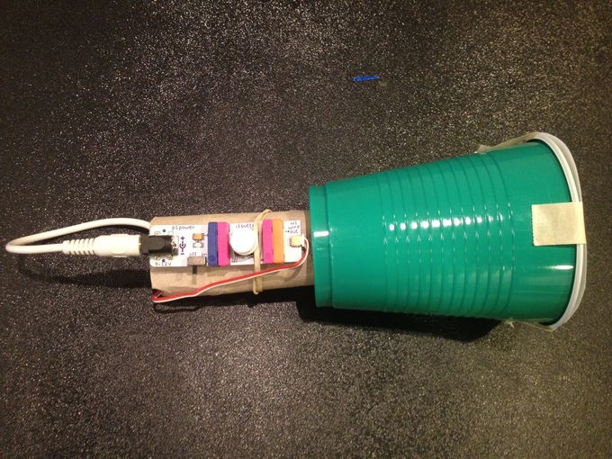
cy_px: 230
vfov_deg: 40.7
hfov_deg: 52.6
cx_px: 306
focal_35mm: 35
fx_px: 619
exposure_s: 1/20
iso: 250
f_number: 2.4
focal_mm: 4.28
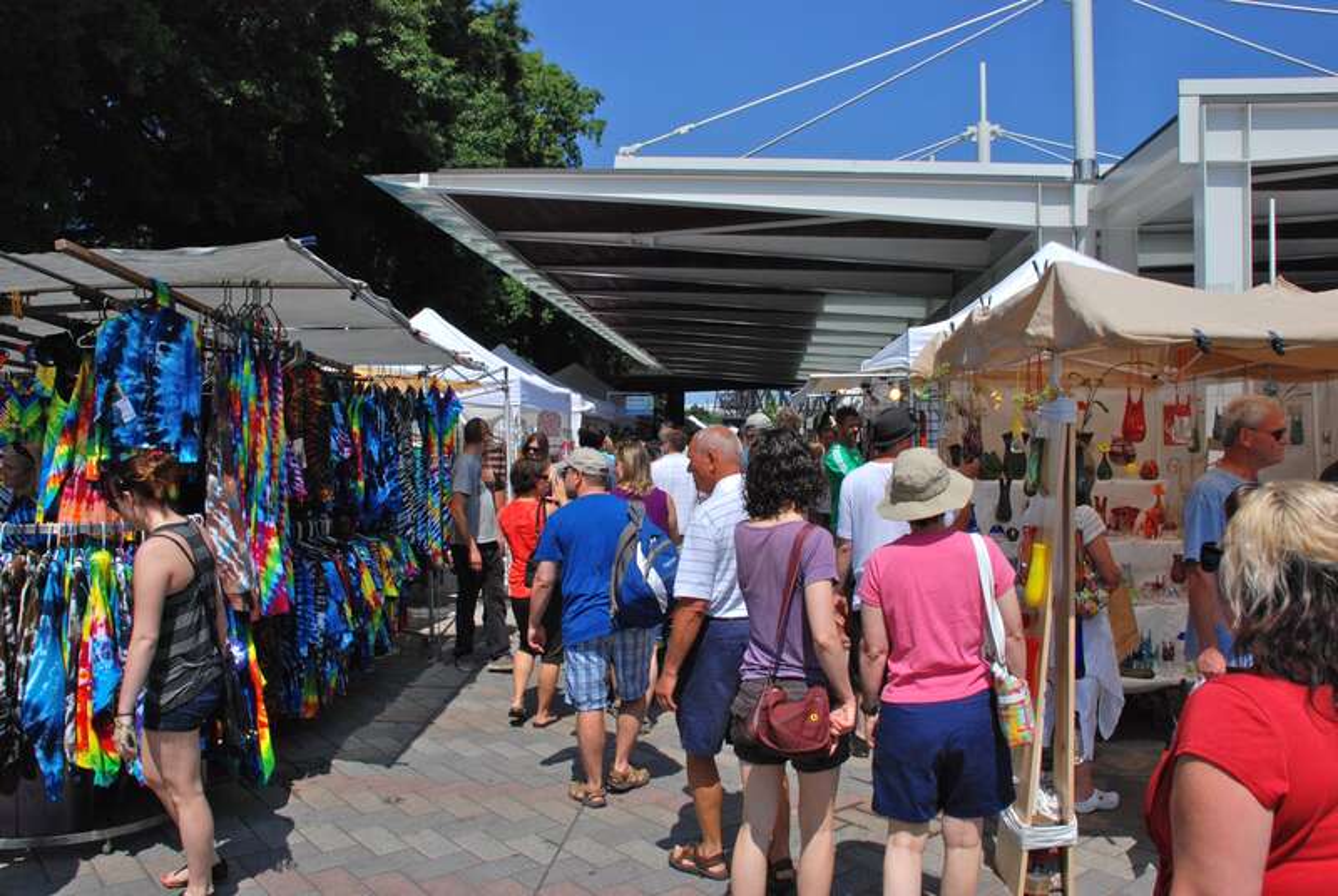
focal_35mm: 30
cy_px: 448
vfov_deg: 43.7
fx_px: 1117
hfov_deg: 61.9
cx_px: 669
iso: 400
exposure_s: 1/400
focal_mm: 20
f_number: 20
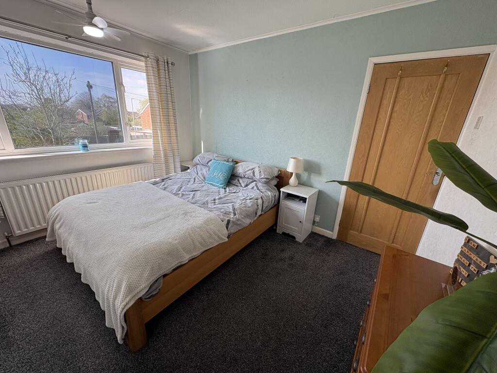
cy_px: 186
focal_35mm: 14
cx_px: 248
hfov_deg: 102.1
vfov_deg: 85.7
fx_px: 201
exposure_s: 1/99
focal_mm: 2.22
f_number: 2.2
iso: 40
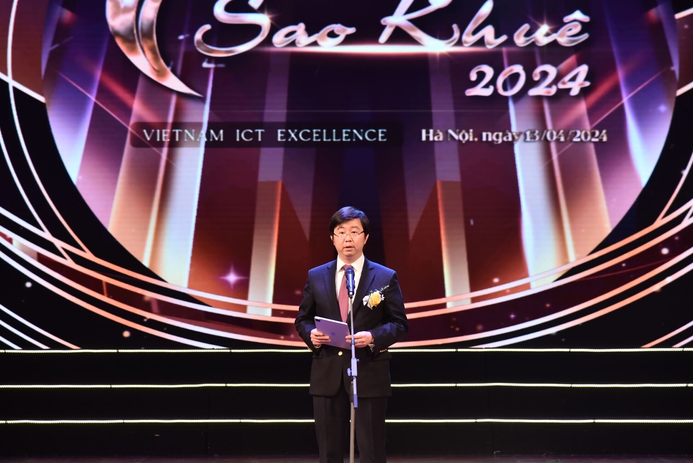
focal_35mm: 120
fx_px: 2311
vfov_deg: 11.4
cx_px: 346
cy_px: 232
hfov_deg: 17.1
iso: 1000
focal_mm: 120
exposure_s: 1/200
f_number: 5
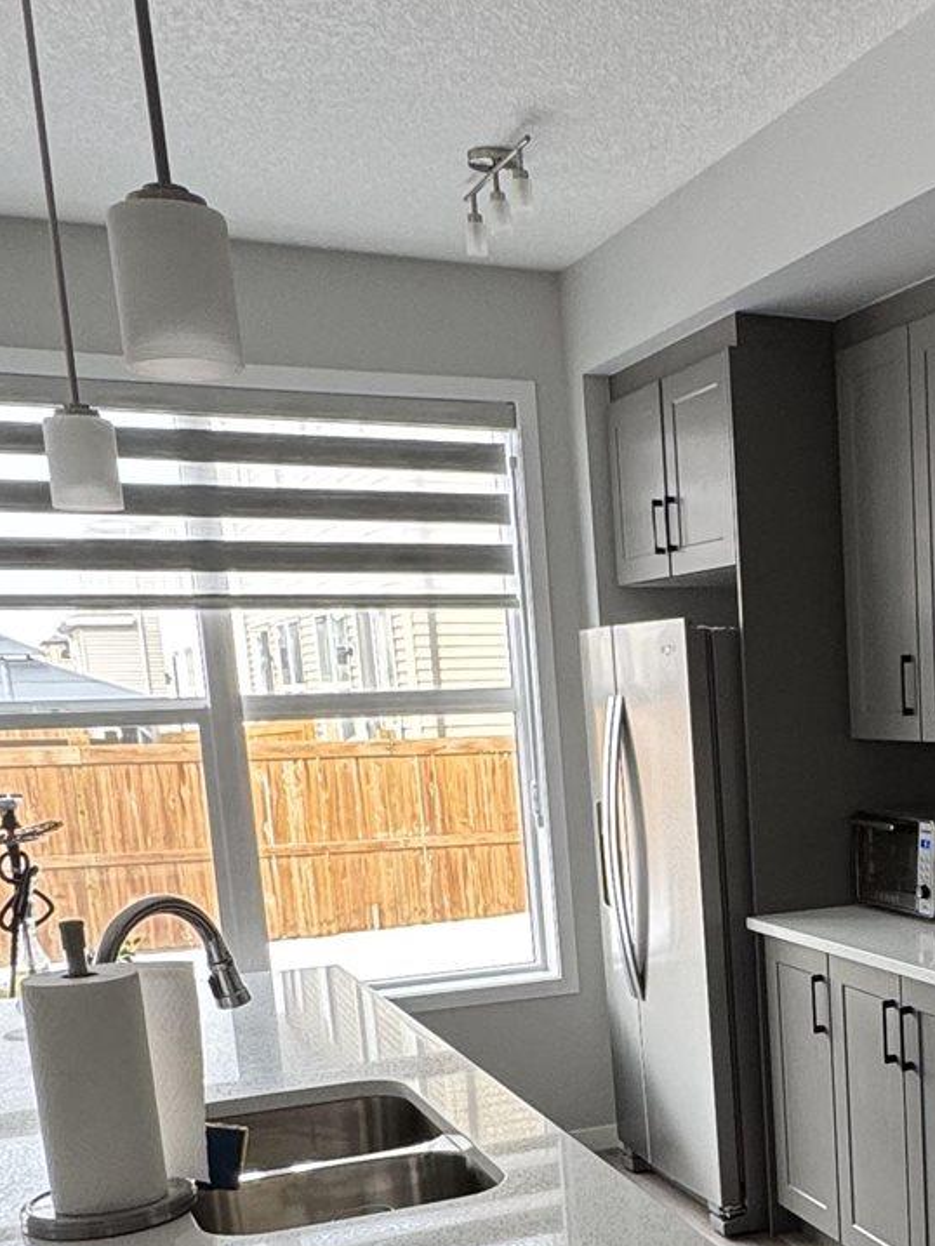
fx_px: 1620
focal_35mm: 45
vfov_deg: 40.4
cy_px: 987
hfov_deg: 29.9
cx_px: 942
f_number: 2.2
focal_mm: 2.22
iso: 125
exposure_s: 1/99
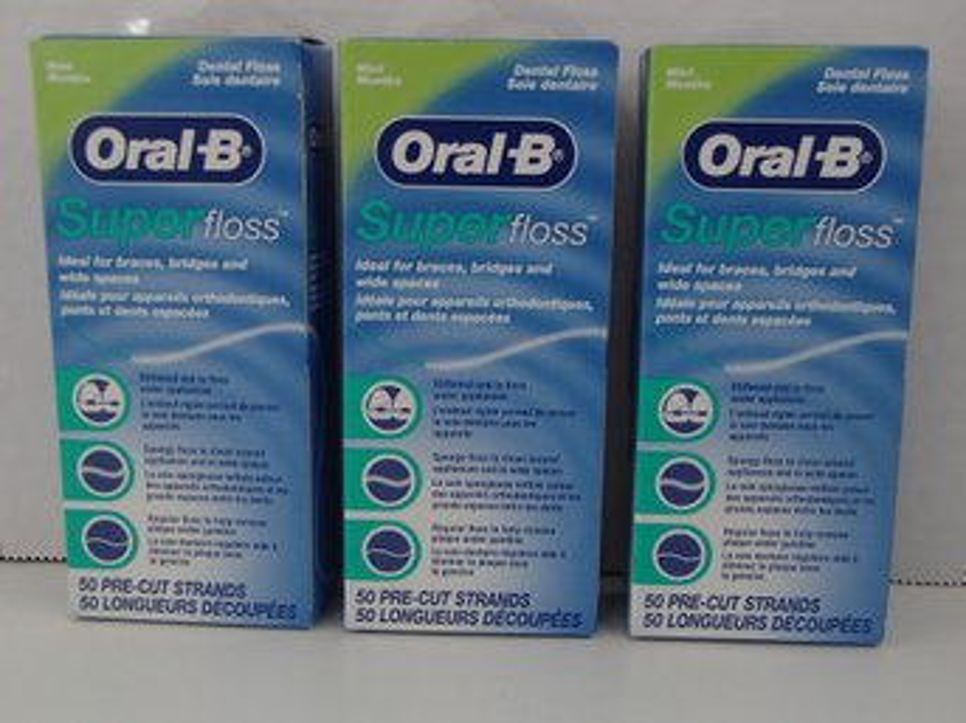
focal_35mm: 37
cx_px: 483
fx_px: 1032
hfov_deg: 50.2
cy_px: 362
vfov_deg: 38.6
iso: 125
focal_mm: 6.64
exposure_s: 1/160
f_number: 4.7
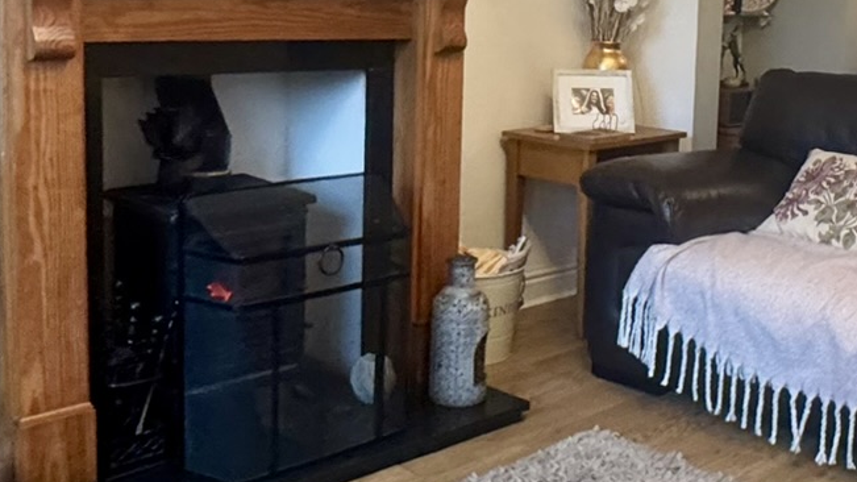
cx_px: 592
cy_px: 141
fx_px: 1091
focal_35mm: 48
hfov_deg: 42.1
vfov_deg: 24.7
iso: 640
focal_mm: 2.22
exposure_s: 1/50
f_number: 2.2
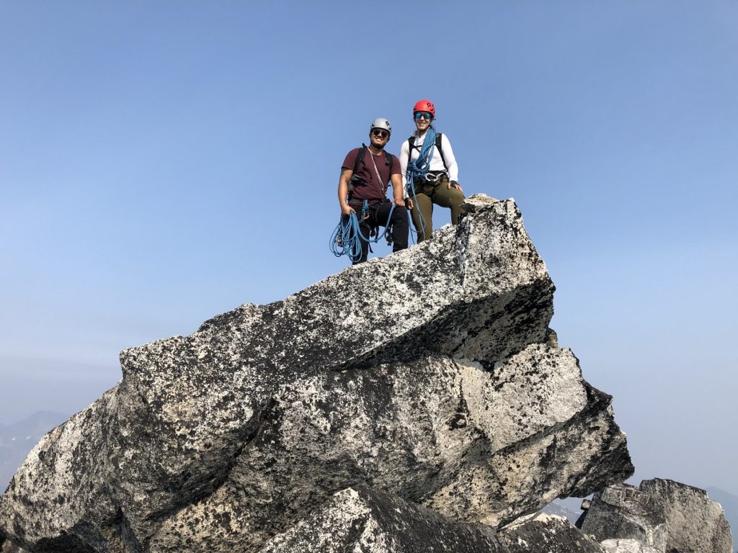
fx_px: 597
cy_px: 276
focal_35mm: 28
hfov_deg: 63.4
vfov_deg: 49.7
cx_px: 369
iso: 20
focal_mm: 3.99
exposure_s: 1/2114
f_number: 1.8
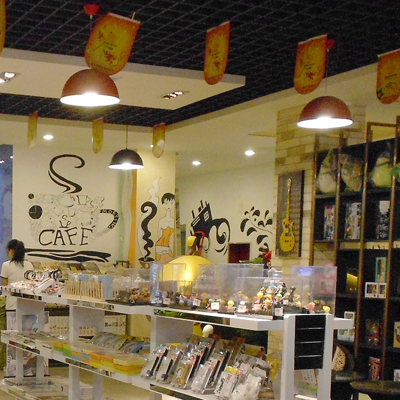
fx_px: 745
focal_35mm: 57
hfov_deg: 29.6
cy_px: 343
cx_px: 98
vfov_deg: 29.1
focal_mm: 4.6
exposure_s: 1/15
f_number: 3.2
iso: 400
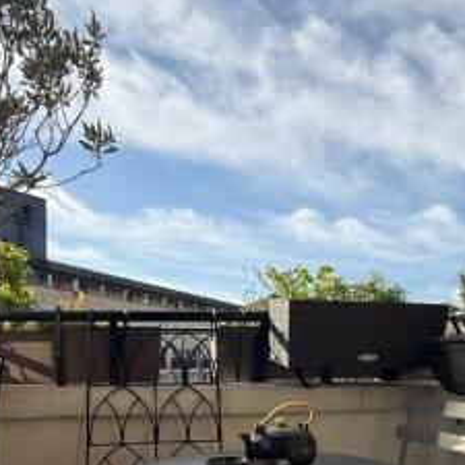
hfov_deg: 51.1
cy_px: 379
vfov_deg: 47.9
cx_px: 249
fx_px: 486
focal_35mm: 32
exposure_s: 1/1235
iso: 50
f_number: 2.2
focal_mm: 2.22
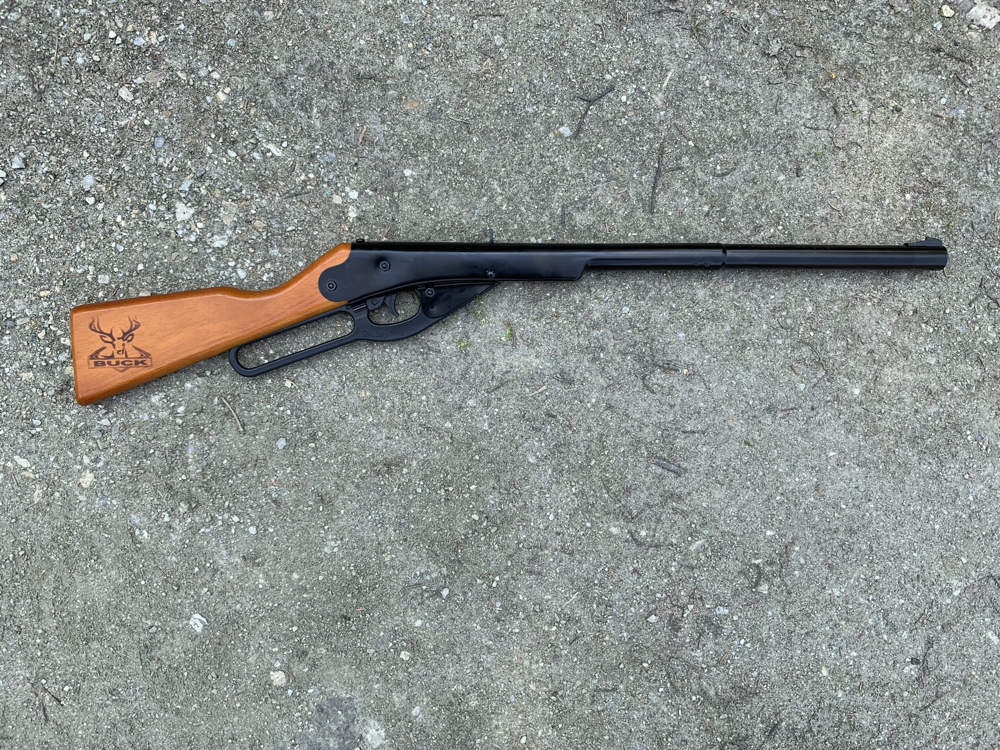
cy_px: 375
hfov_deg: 67.3
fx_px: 751
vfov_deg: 53.1
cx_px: 500
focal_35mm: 26
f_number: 1.8
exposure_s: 1/399
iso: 25
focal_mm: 4.25
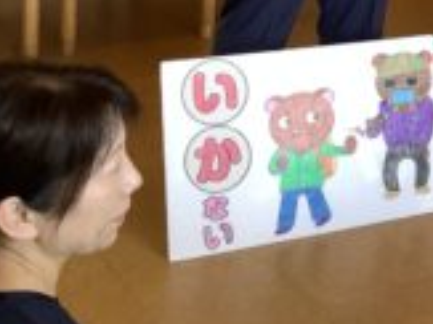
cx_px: 638
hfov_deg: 18.5
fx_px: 1187
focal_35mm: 95
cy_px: -147
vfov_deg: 14.6
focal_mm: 3.3
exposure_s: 1/60
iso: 125
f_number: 2.4
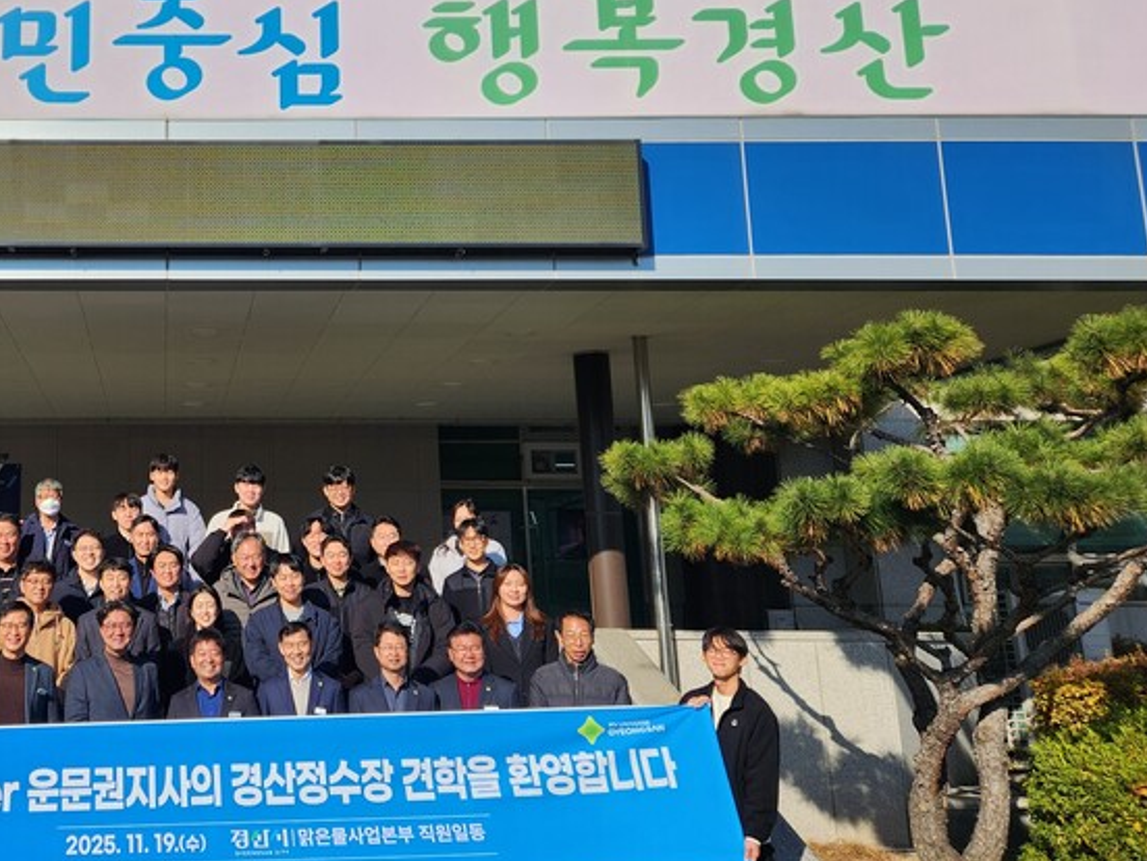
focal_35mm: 40
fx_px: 1325
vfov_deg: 35.8
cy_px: 329
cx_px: 162
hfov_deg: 43.6
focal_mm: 5.4
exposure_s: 1/2565
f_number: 1.8
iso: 20
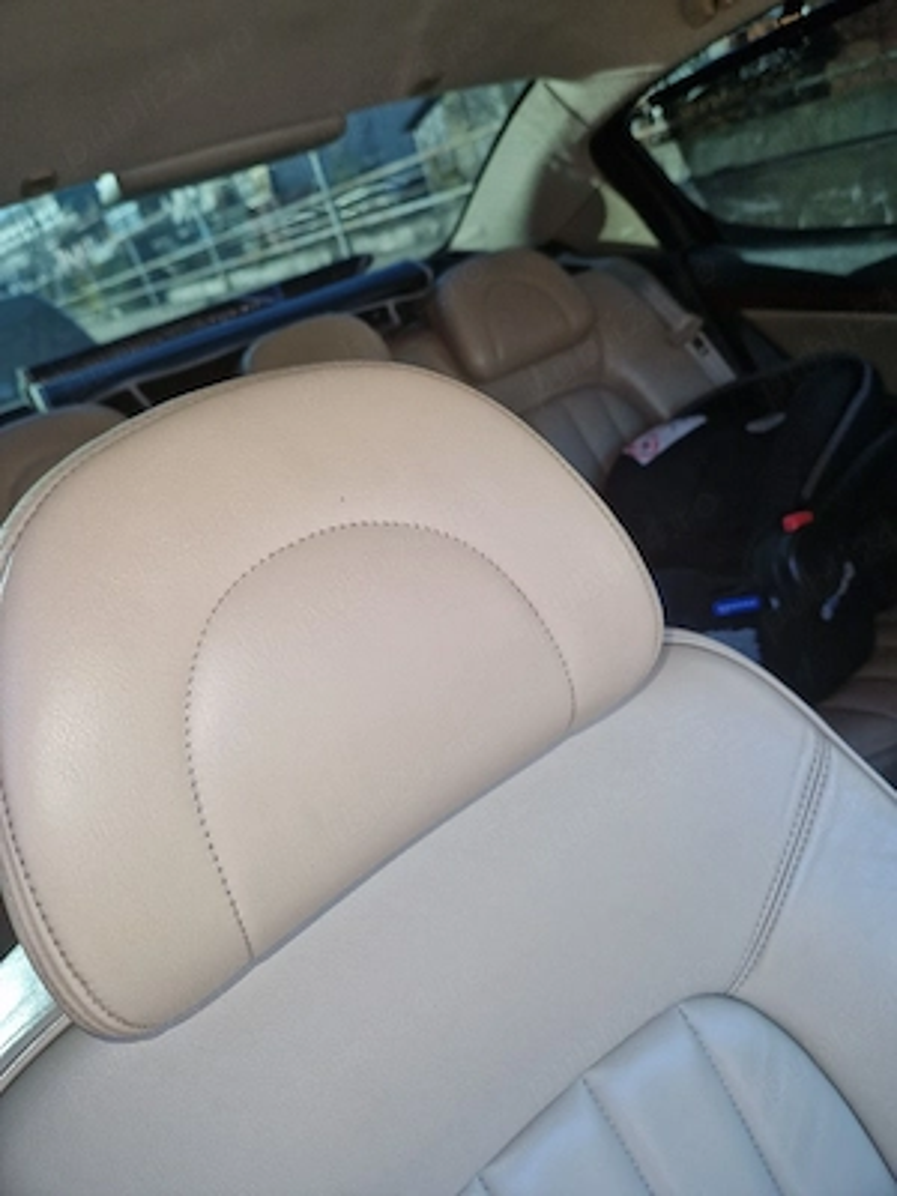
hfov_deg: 58.9
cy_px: 598
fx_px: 795
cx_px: 448
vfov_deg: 73.9
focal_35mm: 23
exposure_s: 1/182
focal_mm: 5.4
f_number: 1.8
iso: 100
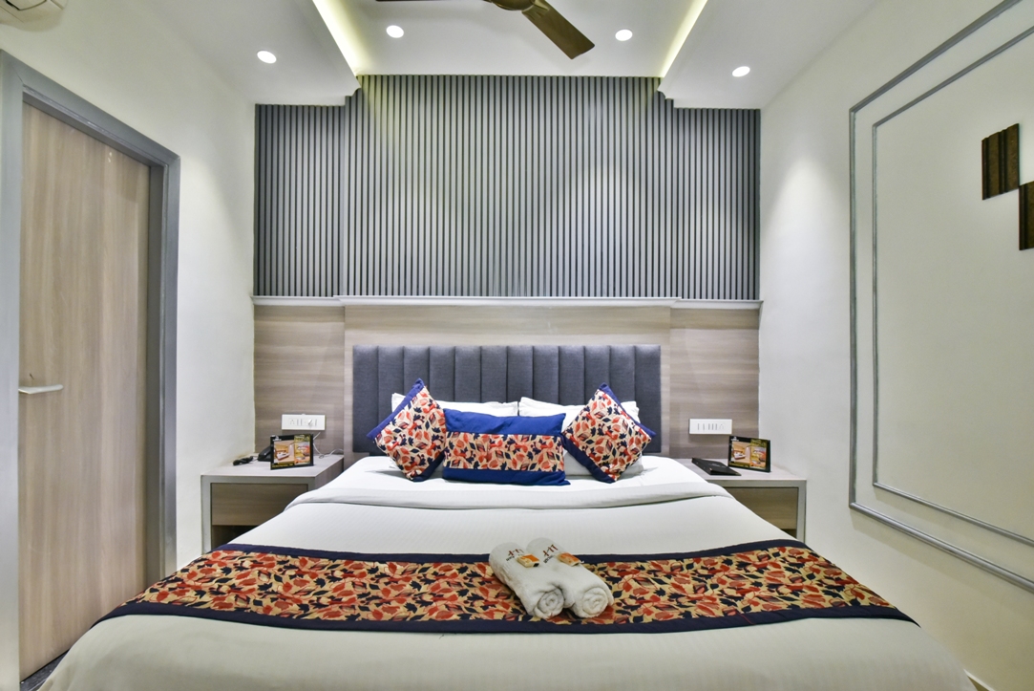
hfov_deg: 96.7
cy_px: 346
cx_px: 517
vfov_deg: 73.8
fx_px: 460
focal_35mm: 16
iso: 4000
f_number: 9
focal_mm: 16
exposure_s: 1/50
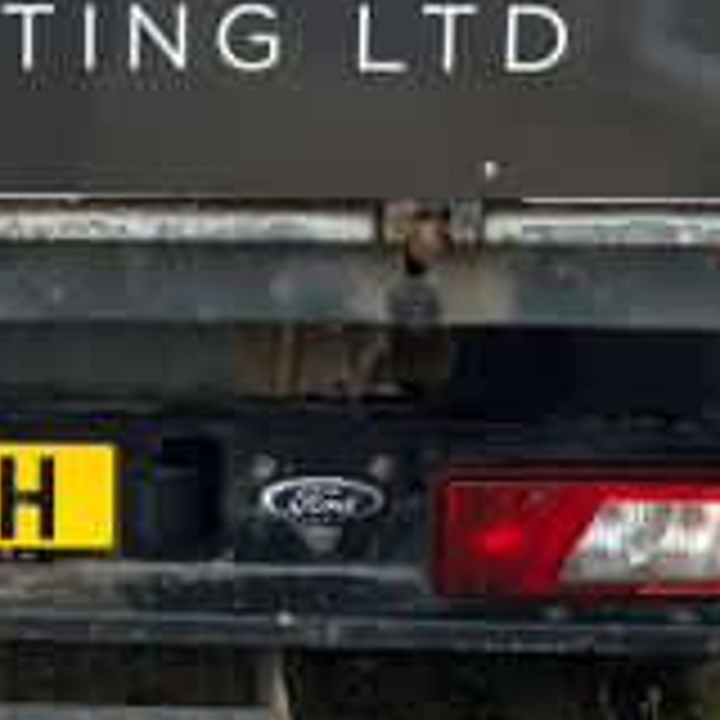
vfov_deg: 16.0
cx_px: -126
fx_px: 2494
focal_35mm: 106
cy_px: -36
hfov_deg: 15.8
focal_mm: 6.86
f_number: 1.78
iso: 80
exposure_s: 1/424
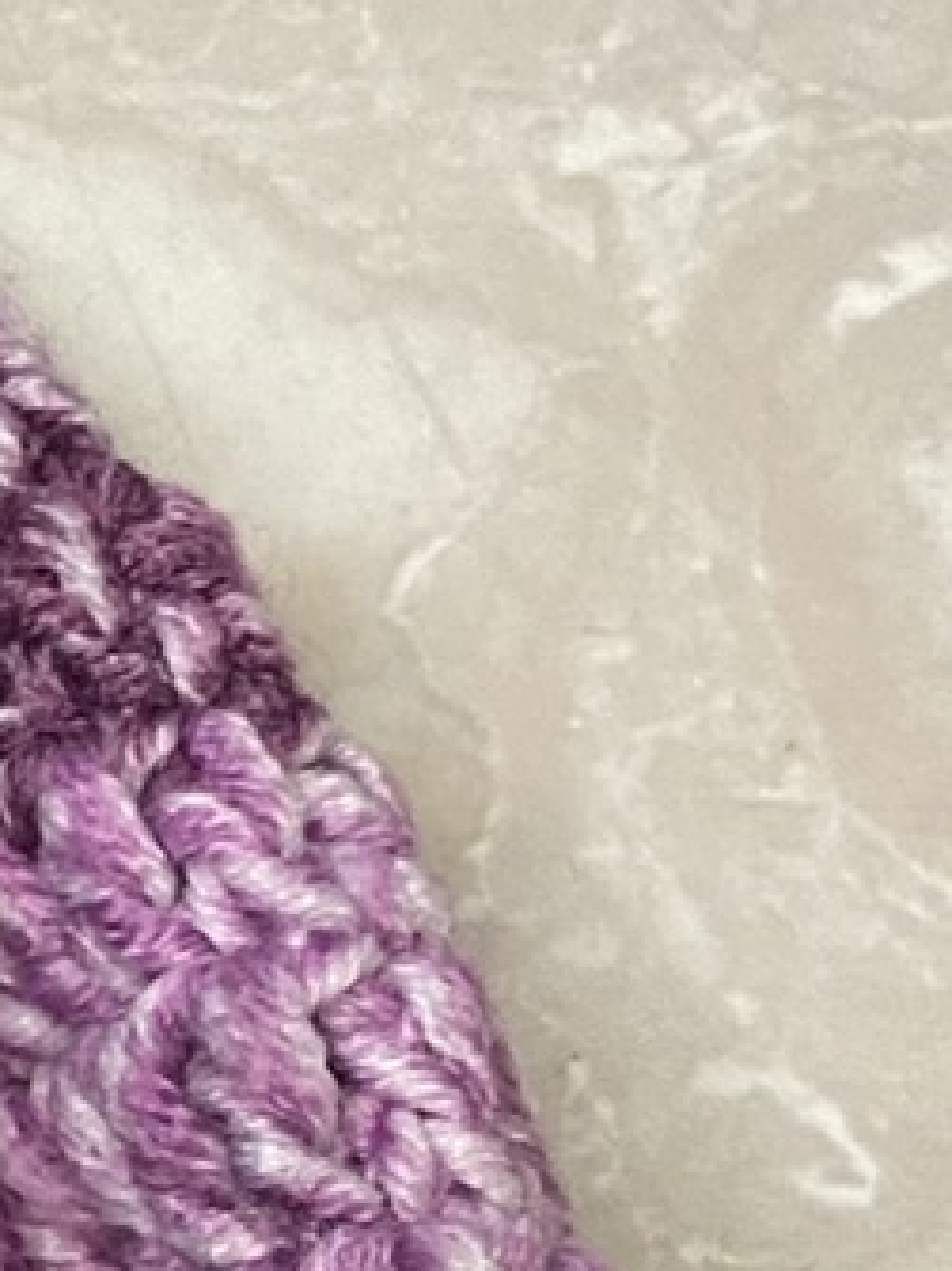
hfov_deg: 8.3
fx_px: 5834
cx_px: -1582
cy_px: 1597
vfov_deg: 12.1
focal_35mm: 159
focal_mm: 4.25
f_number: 1.8
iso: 125
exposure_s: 1/60
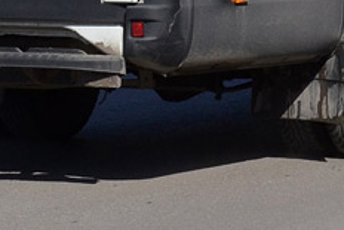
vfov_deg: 4.9
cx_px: 197
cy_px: -353
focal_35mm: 272
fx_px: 2597
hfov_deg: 7.6
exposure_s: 1/800
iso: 200
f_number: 8
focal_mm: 35
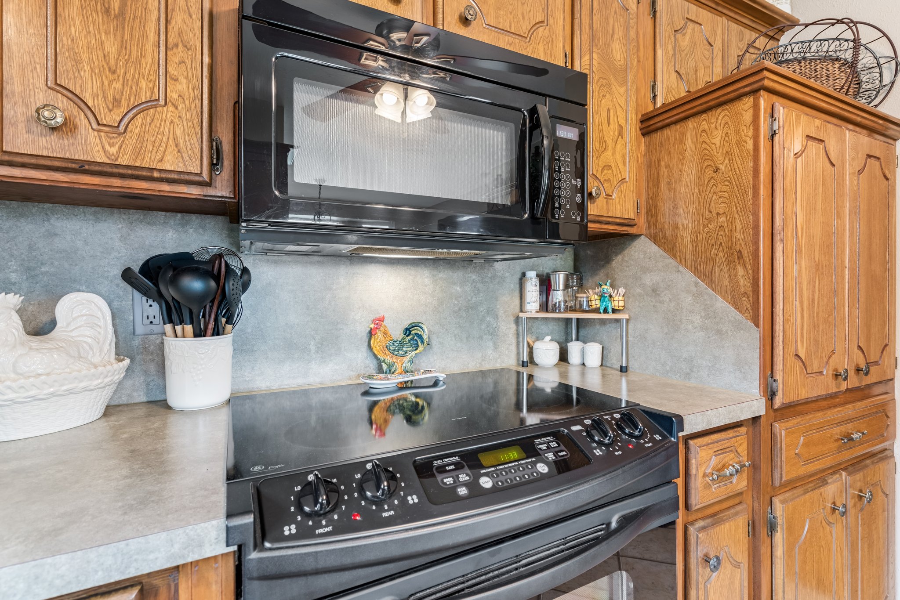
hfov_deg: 96.7
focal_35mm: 16
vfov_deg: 73.8
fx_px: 400
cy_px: 300
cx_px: 450
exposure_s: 1/6
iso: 200
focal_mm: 16
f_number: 7.1
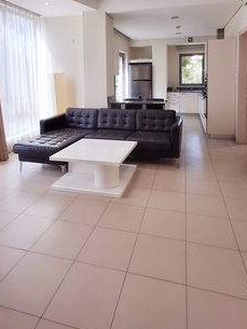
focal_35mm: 24
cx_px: 127
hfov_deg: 56.8
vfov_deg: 67.8
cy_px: 89
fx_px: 228
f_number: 2.2
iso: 40
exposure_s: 1/50
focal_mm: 1.64
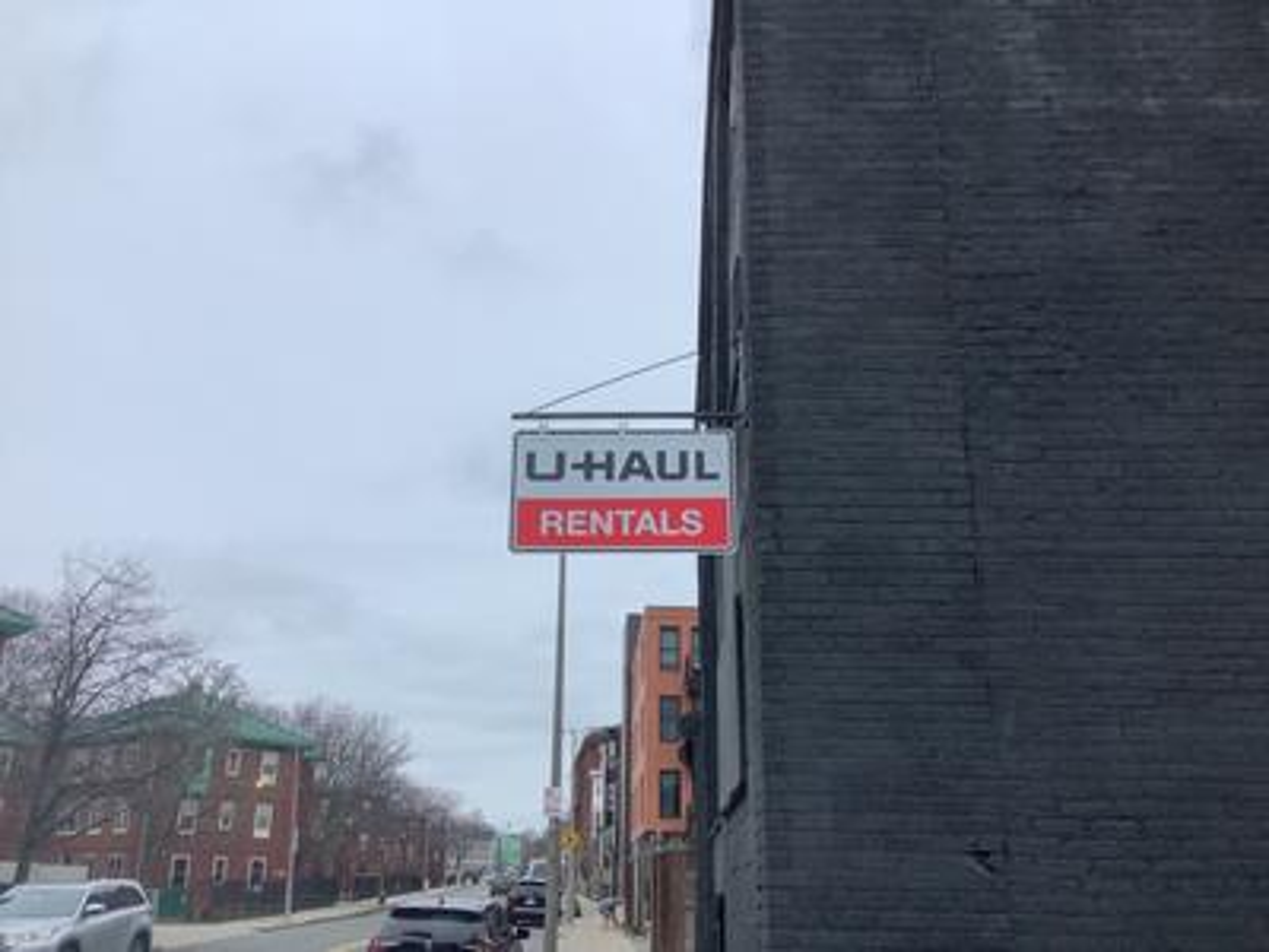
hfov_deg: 58.4
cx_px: 634
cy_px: 476
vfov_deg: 45.4
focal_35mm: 31
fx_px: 1136
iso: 25
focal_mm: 3.3
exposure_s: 1/413
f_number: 2.4
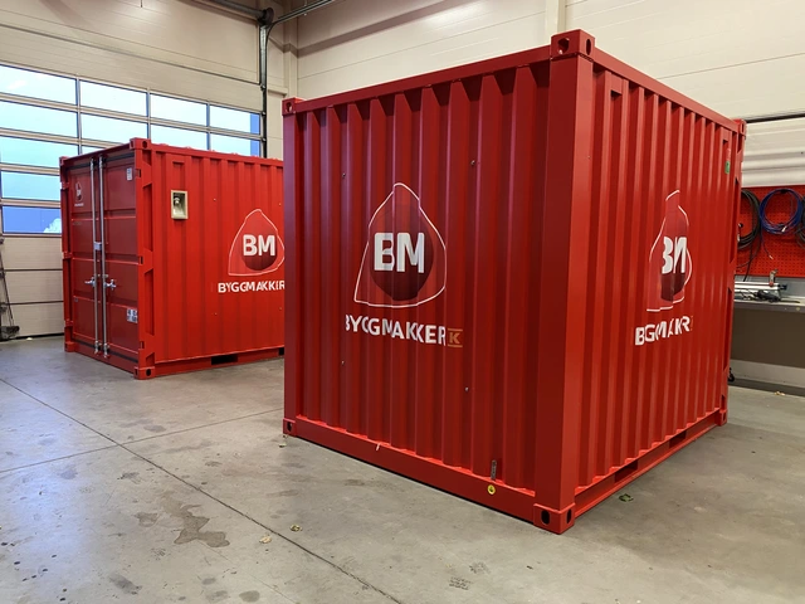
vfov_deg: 53.1
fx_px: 605
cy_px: 302
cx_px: 402
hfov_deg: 67.3
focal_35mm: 26
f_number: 1.8
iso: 200
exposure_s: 1/50
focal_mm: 4.25
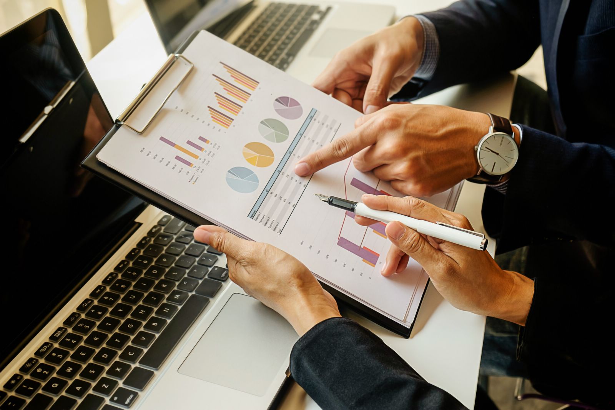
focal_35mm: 47
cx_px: 308
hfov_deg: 41.9
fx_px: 803
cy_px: 205
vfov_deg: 28.7
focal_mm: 31.5
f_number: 4.5
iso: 400
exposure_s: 1/180
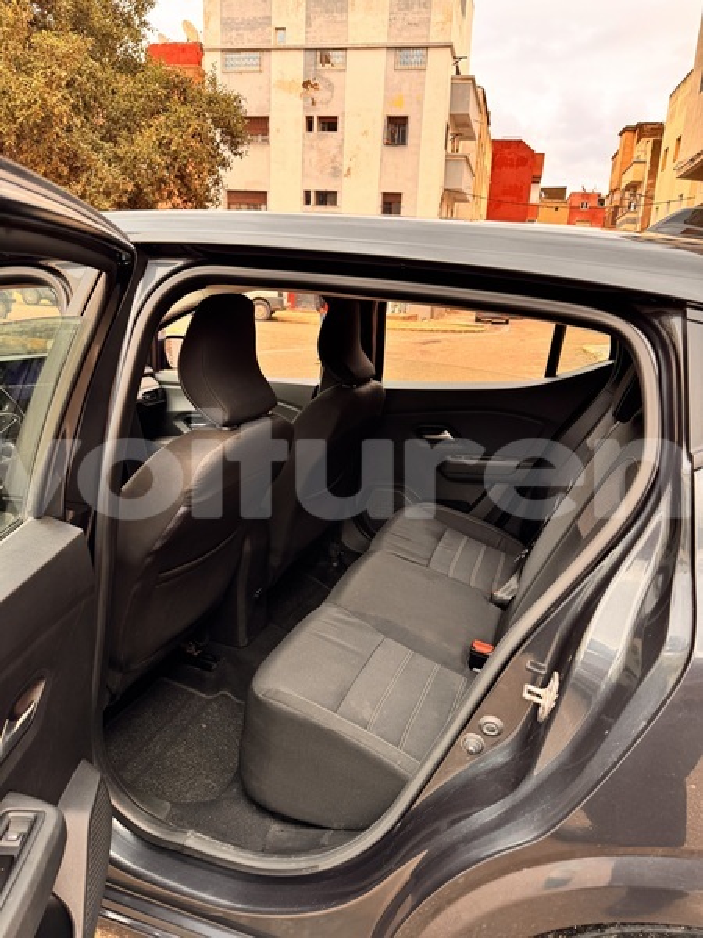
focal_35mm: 24
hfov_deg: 56.8
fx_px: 650
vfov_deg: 71.6
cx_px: 352
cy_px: 469
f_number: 1.78
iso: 64
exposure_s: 1/220
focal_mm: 6.76
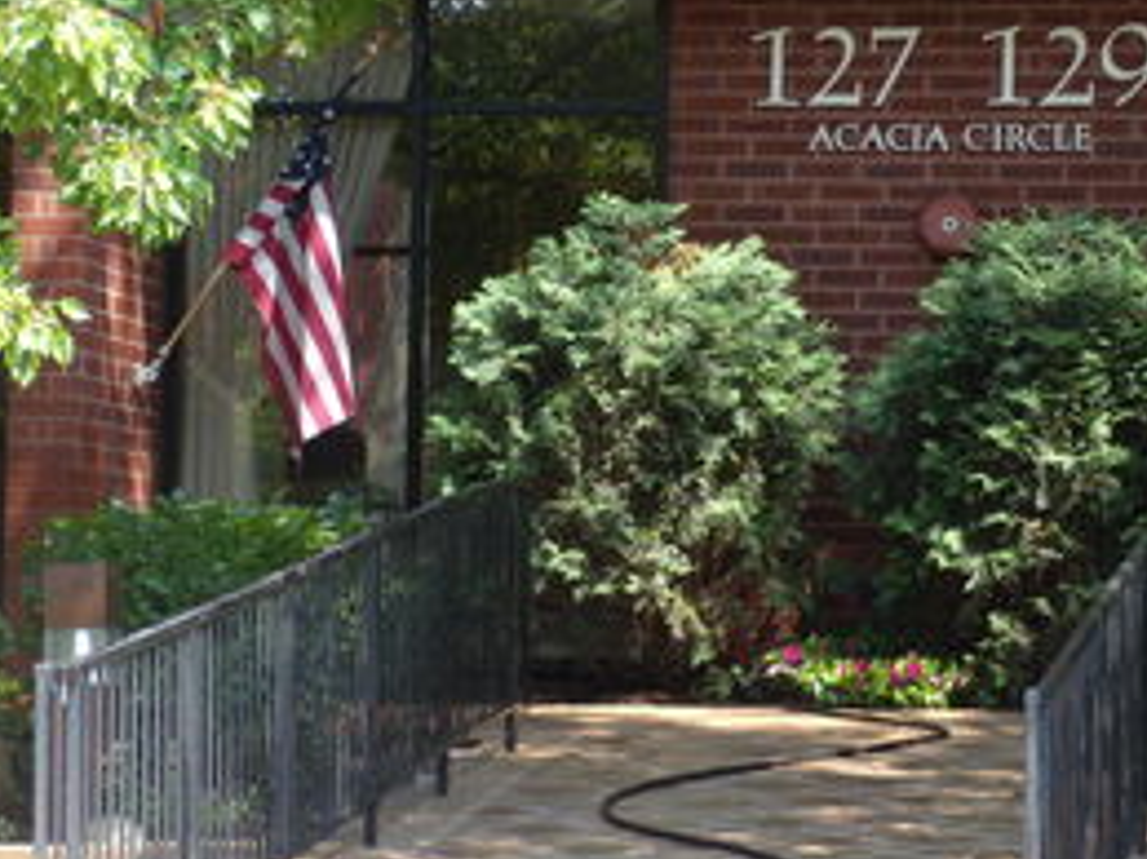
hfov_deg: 10.8
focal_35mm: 183
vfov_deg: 8.1
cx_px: 755
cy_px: 310
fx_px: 6061
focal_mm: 19.7
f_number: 4.2
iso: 80
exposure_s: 1/80
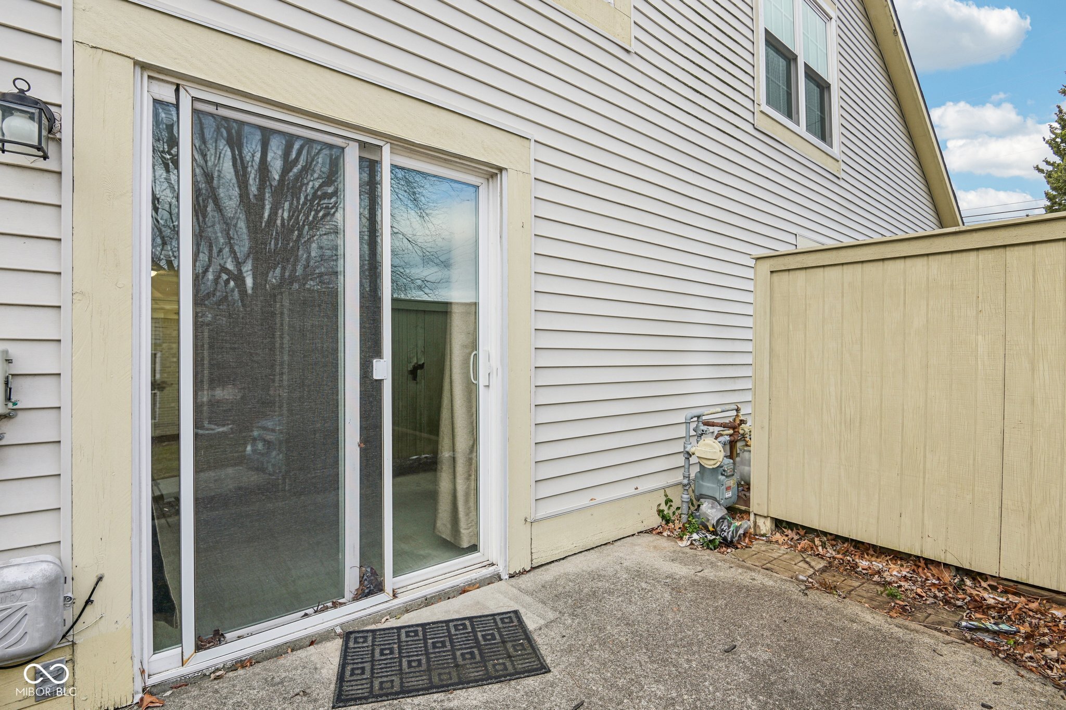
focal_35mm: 16
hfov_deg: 96.7
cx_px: 533
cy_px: 355
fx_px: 474
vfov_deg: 73.7
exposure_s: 1/80
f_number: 8
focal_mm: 16
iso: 100
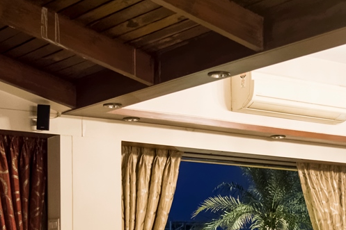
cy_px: 258
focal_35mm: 87
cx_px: 217
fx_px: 836
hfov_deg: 23.3
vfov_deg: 15.3
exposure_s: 1/60
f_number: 2.8
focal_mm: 24
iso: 3200
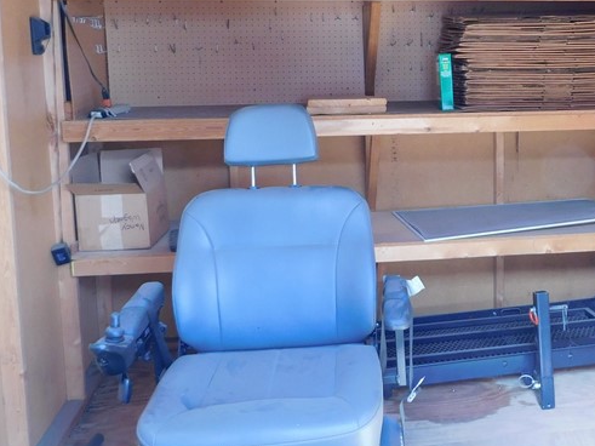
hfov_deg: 38.5
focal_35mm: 48
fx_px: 825
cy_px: 153
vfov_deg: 30.1
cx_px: 458
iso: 125
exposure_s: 1/40
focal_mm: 4
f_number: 3
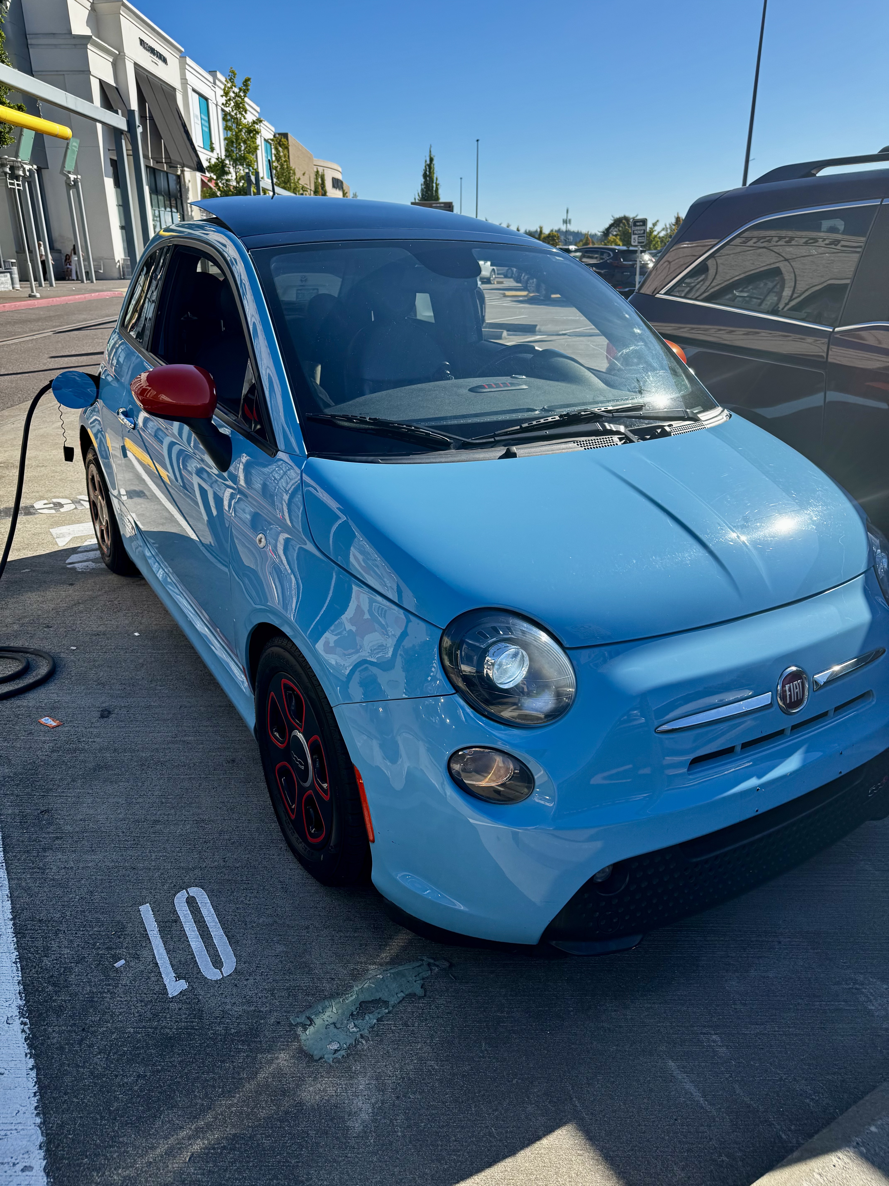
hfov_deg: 56.8
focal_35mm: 24
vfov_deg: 71.6
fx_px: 822
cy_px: 593
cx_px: 444
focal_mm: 6.76
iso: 80
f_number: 1.78
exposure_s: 1/2833
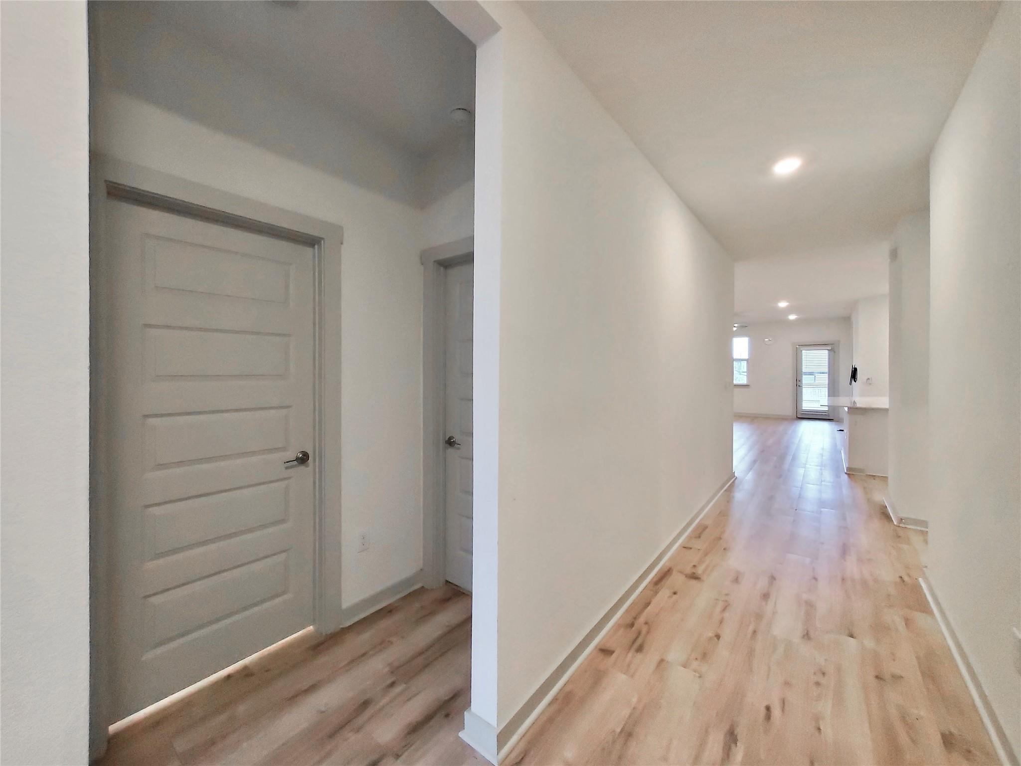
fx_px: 383
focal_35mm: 13
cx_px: 510
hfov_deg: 106.2
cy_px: 383
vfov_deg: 89.9
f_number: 2.2
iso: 500
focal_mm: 1.8
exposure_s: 1/60
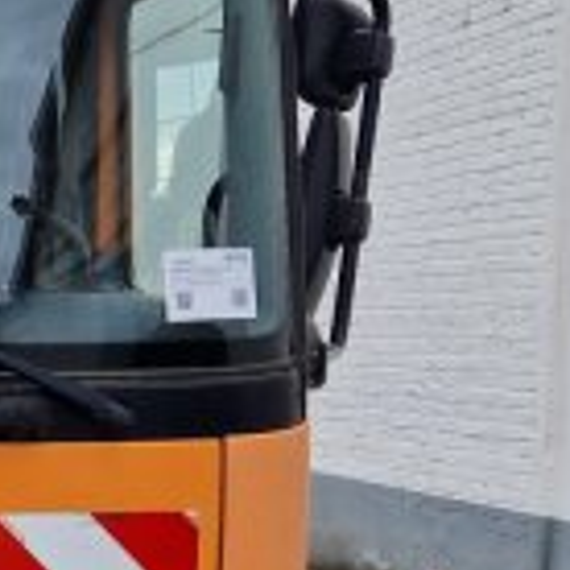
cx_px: -405
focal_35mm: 94
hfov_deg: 16.1
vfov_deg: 18.1
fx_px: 1751
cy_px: 549
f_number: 1.8
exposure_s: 1/381
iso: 50
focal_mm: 5.4
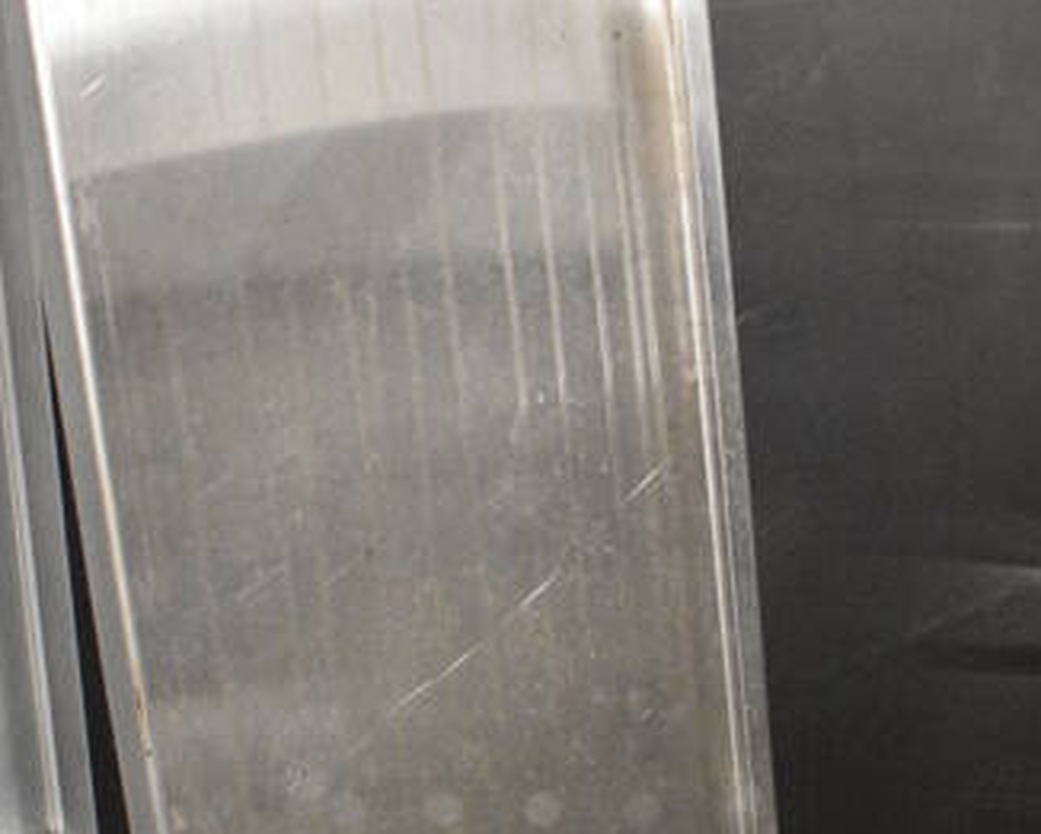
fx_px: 2188
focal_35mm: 71
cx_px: 543
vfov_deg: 20.5
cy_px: 941
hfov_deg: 26.8
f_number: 3.5
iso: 5000
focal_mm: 18
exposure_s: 1/125
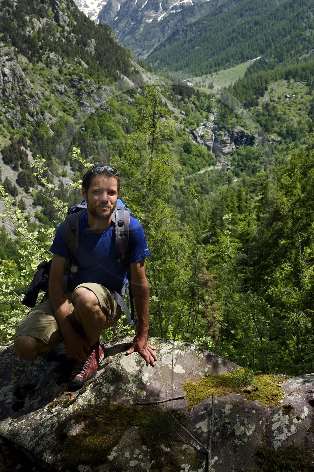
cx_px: 163
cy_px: 187
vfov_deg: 39.4
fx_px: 655
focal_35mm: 50
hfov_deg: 27.0
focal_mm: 40
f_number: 10
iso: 200
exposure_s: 1/200
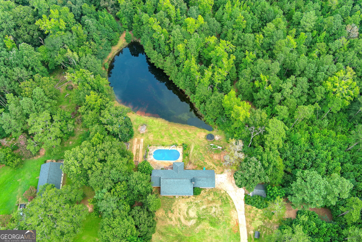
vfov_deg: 45.0
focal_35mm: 29
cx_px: 181
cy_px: 121
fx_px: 292
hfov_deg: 63.7
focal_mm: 10.57
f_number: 2.8
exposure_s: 1/140
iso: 100
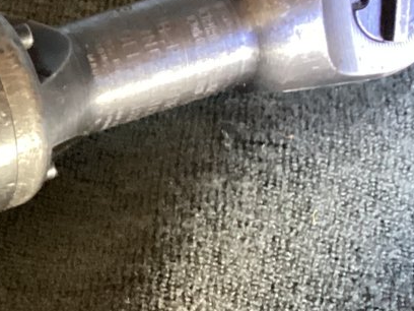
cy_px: 244
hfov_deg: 15.8
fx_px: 1375
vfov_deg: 12.8
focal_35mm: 115
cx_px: -204
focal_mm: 3.3
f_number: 2.4
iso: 640
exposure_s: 1/24
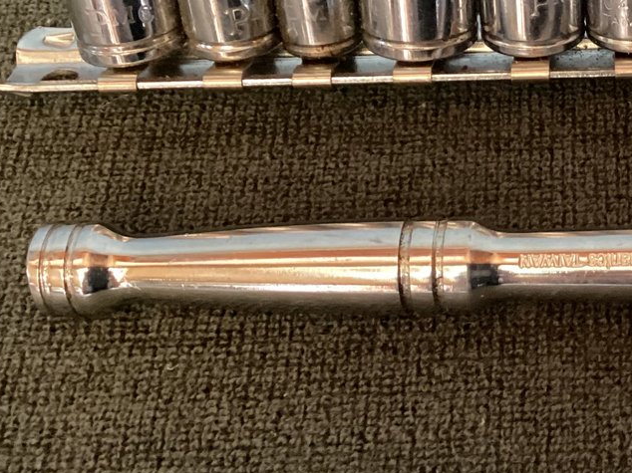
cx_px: 629
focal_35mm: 74
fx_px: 1351
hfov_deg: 25.1
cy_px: 135
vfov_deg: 19.8
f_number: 2.4
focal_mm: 3.3
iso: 400
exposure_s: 1/25
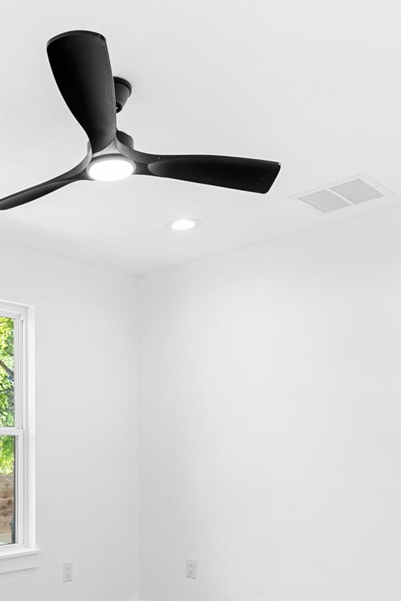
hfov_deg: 34.9
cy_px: 449
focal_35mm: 36
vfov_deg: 51.0
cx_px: 46
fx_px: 601
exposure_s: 1/5
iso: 400
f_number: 8
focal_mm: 16
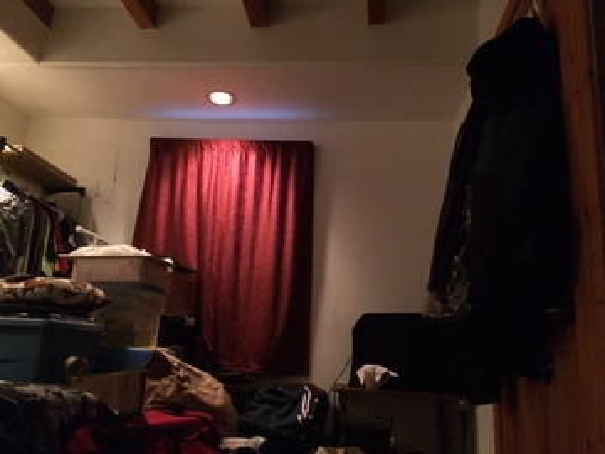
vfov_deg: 48.2
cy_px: 227
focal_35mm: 29
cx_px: 302
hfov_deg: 61.7
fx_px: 507
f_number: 2.2
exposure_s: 1/15
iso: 640
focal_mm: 4.15
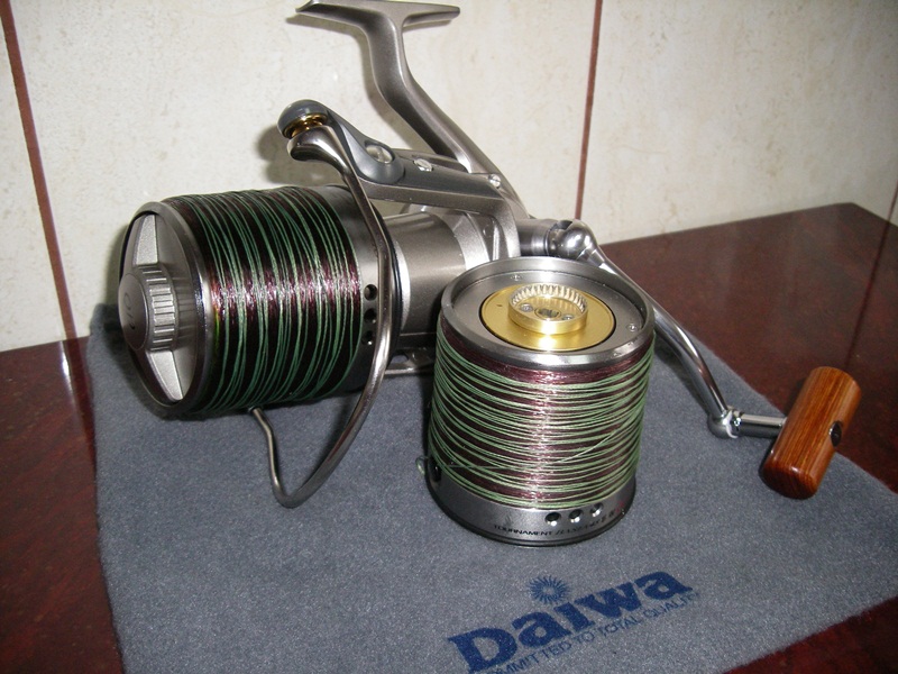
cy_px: 337
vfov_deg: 37.7
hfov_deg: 49.0
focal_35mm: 38
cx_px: 449
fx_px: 986
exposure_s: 1/50
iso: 250
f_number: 2.7
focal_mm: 6.2
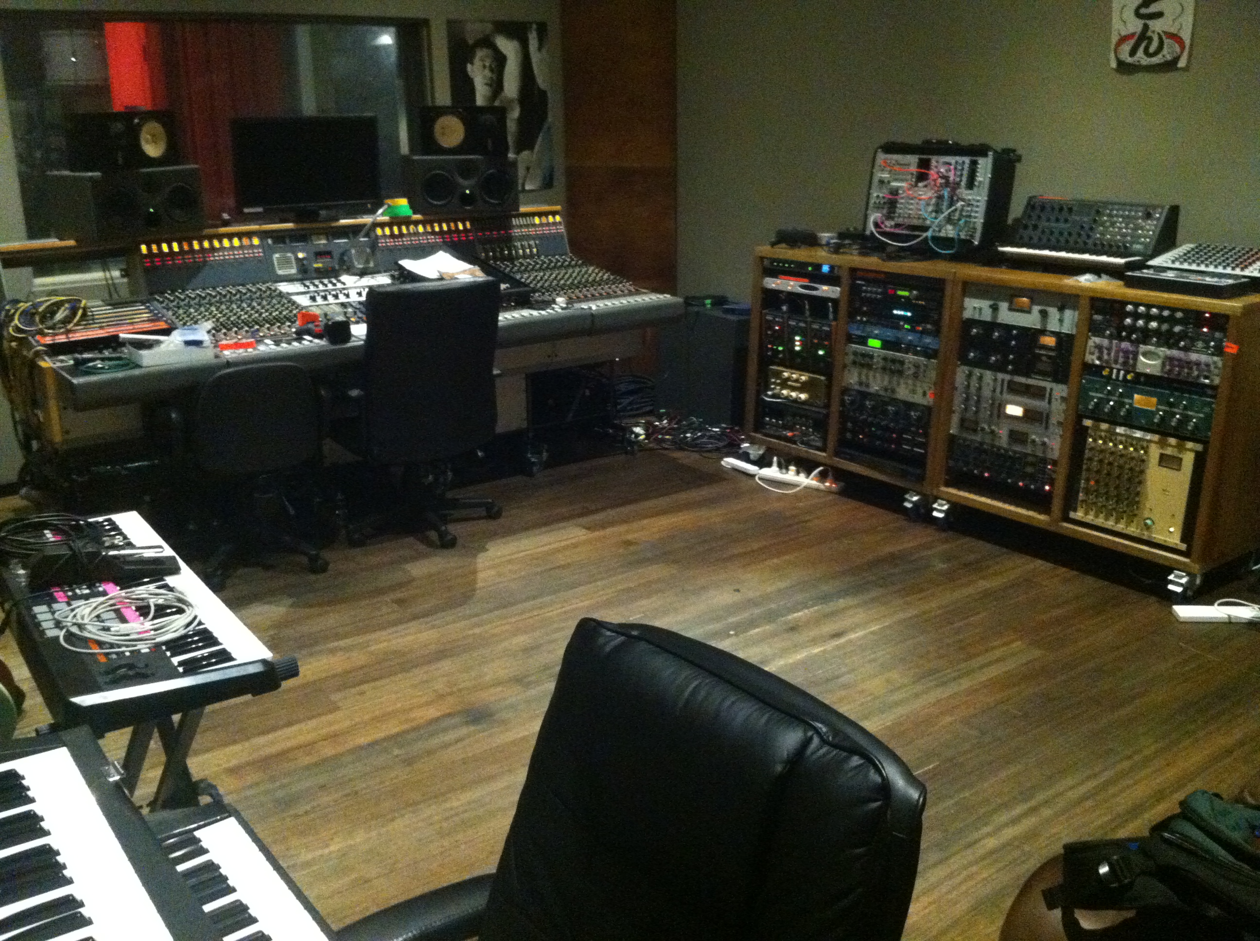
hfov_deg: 52.7
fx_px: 1272
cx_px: 630
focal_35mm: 35
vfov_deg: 40.6
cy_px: 470
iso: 1000
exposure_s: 1/15
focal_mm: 3.85
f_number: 2.8
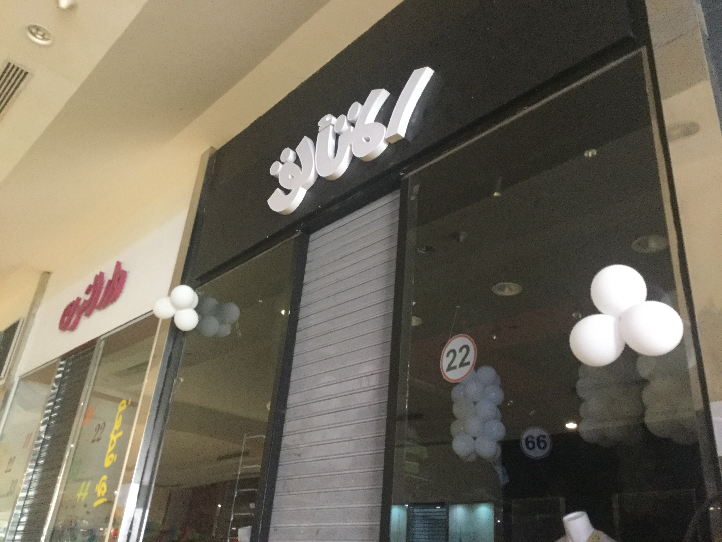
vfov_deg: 45.4
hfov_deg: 58.4
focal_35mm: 31
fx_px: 647
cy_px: 271
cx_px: 361
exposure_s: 1/15
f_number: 2.4
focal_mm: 3.3
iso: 320
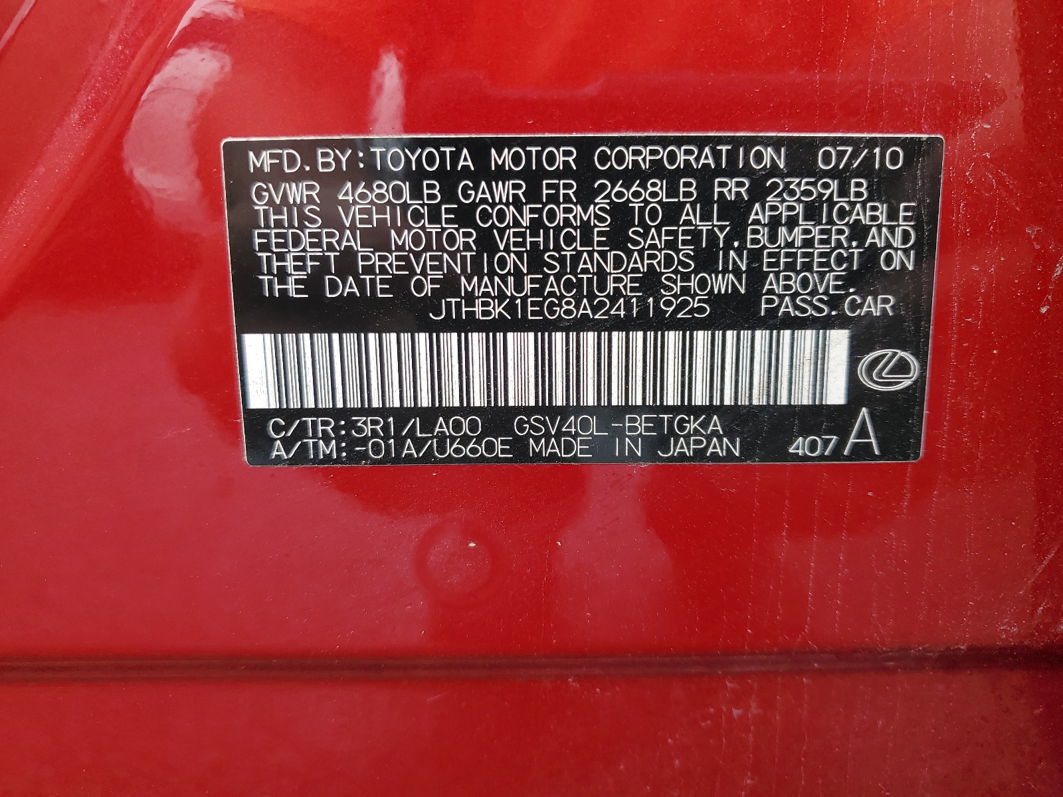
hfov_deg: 67.3
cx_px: 532
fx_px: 798
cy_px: 398
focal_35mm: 26
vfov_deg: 53.1
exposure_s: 1/172
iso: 50
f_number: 1.5
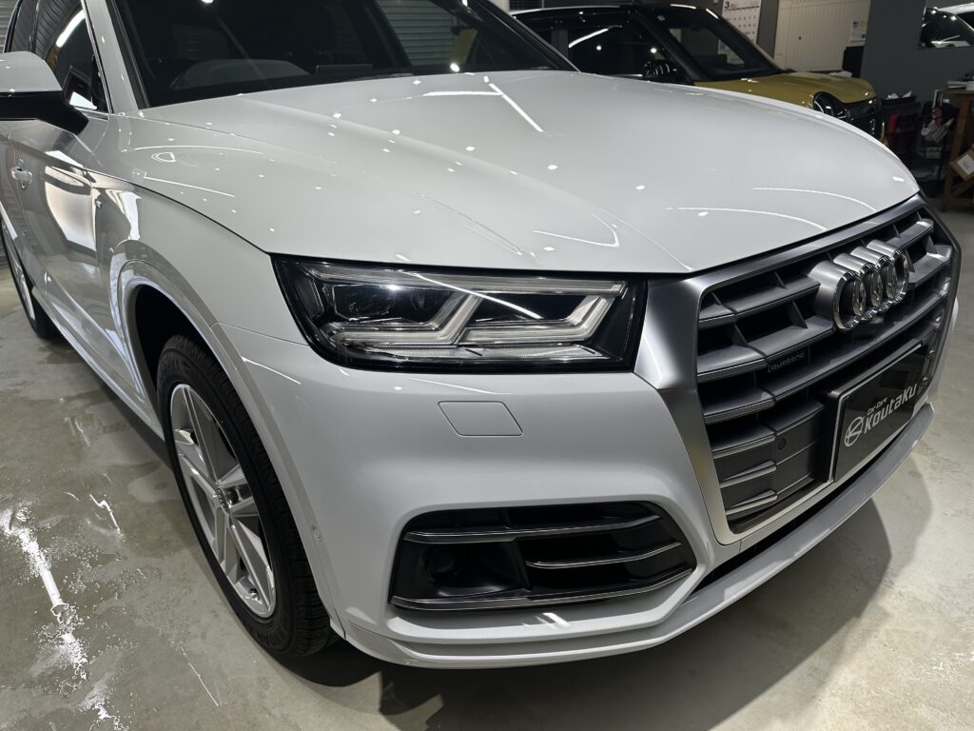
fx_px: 675
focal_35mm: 24
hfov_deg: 71.6
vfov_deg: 56.8
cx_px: 487
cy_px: 366
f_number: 1.78
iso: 80
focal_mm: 6.86
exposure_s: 1/361
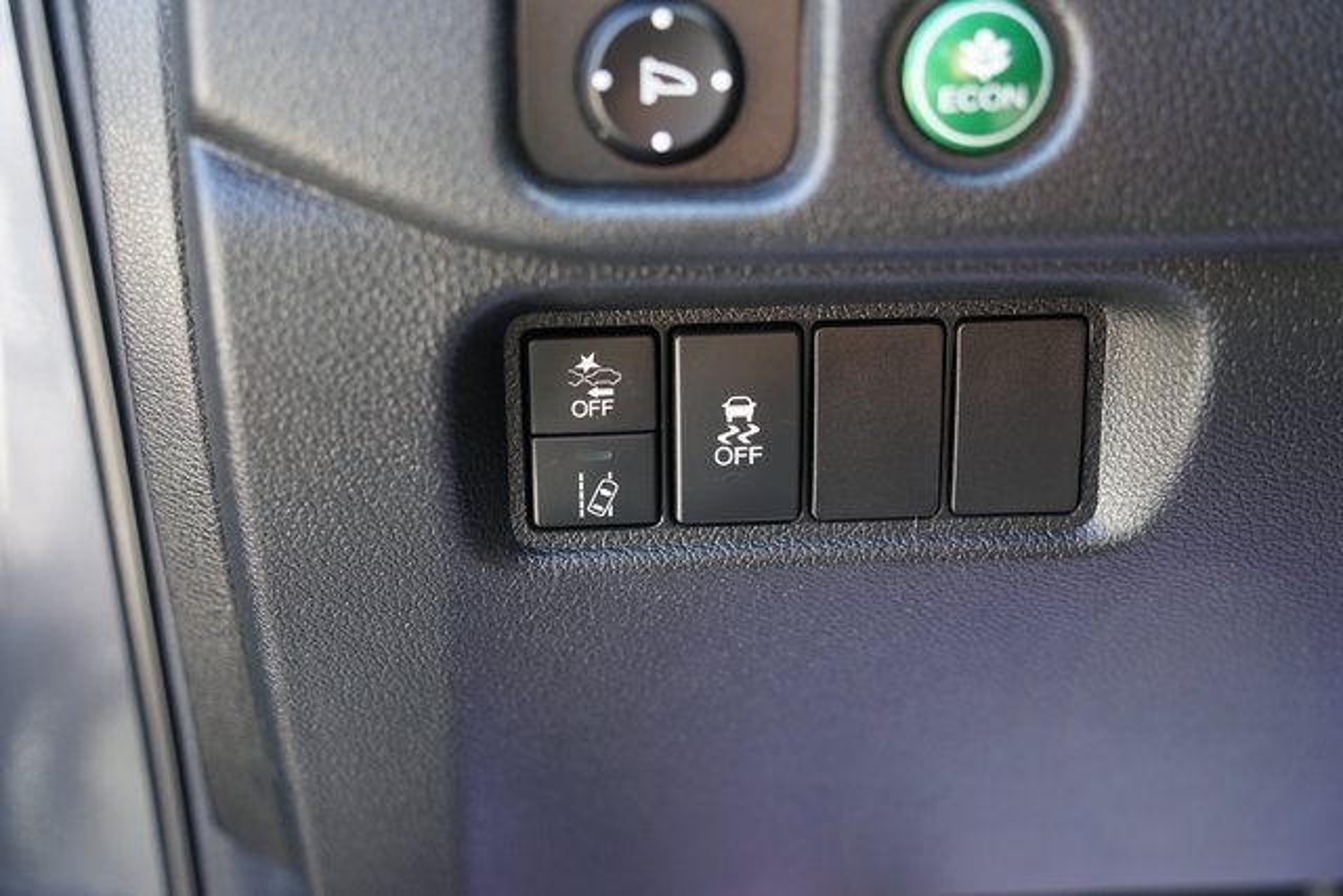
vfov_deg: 29.9
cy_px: 448
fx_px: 1679
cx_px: 672
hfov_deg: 43.6
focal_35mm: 45
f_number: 4
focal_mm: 45
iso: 800
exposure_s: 1/60
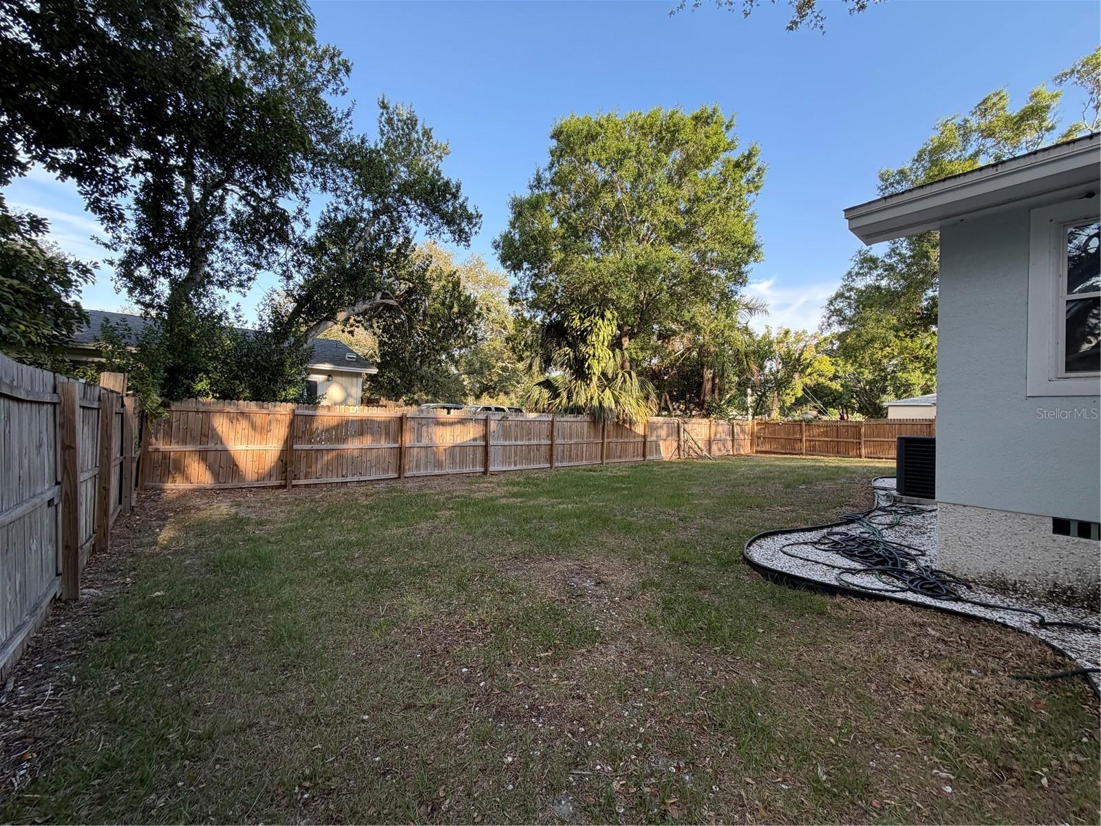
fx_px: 445
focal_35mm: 14
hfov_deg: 102.1
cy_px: 413
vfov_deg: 85.7
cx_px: 550
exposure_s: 1/212
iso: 40
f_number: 2.2
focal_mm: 2.22
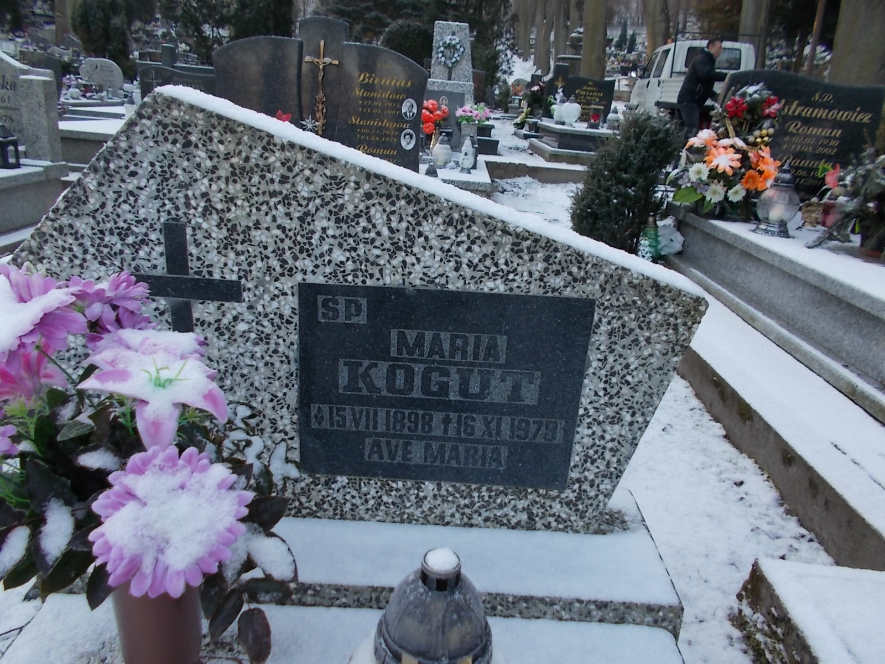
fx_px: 665
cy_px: 332
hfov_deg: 67.3
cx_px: 442
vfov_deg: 53.1
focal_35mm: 26
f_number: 3.2
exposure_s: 1/100
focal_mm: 4.6
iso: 80
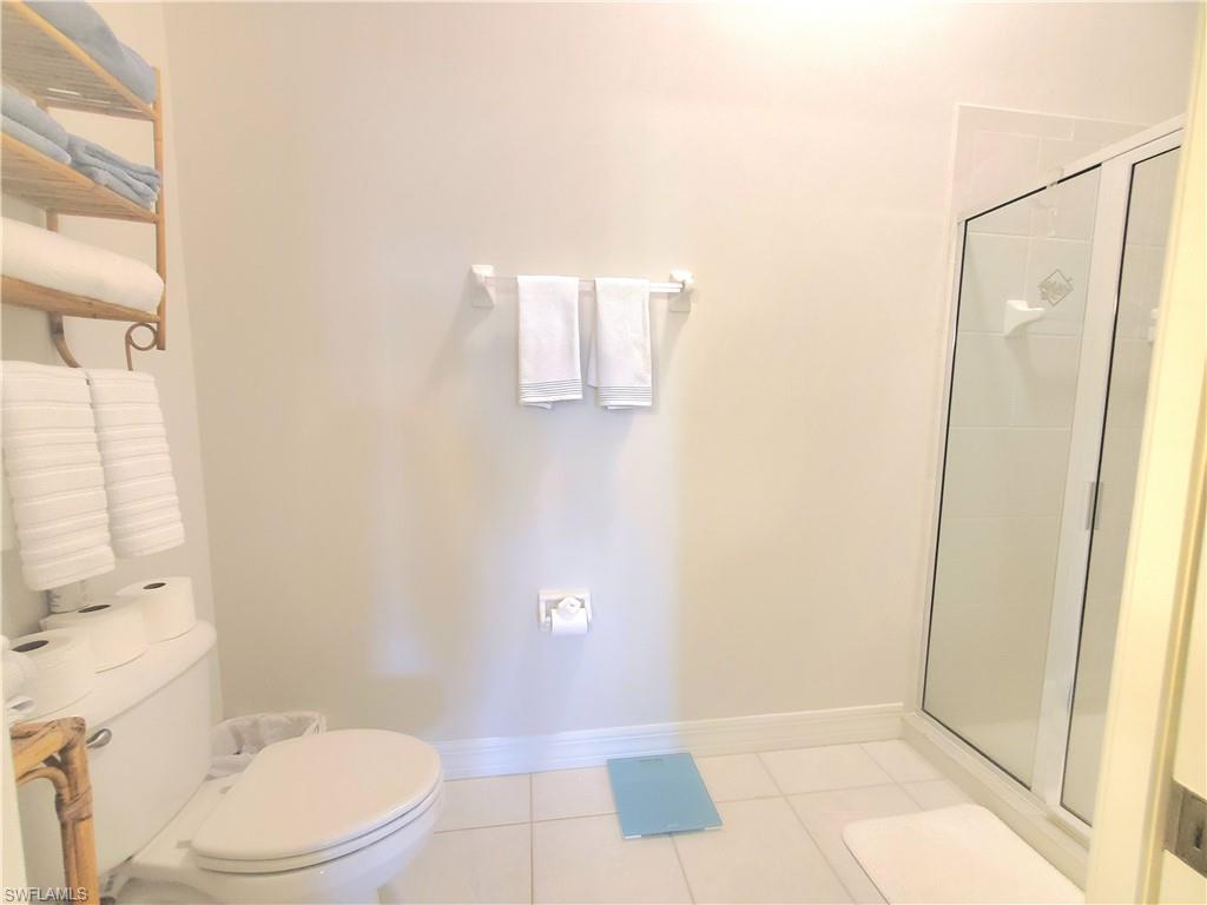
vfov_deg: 89.9
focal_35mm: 13
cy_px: 452
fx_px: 453
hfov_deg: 106.2
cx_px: 604
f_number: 2.2
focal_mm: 1.8
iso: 400
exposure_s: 1/30
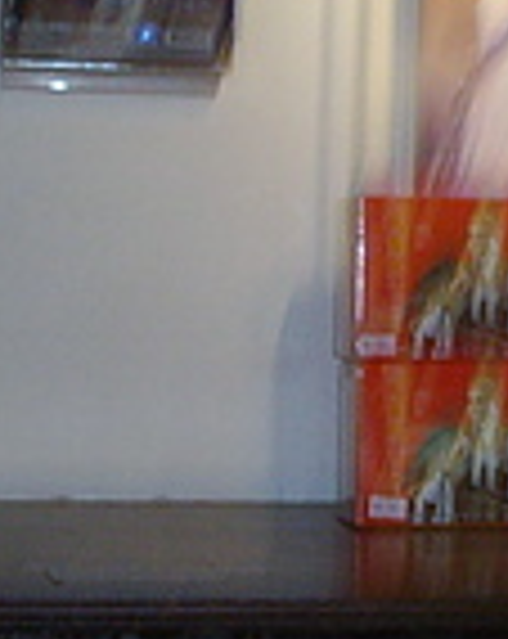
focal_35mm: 153
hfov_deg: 9.7
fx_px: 2885
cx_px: 823
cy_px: 189
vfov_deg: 12.6
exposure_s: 1/50
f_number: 2.8
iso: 160
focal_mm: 6.2
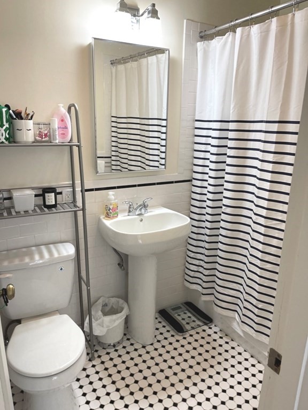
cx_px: 154
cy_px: 205
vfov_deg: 67.3
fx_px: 308
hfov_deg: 53.1
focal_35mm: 26
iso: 100
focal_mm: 5.1
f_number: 1.6
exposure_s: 1/120
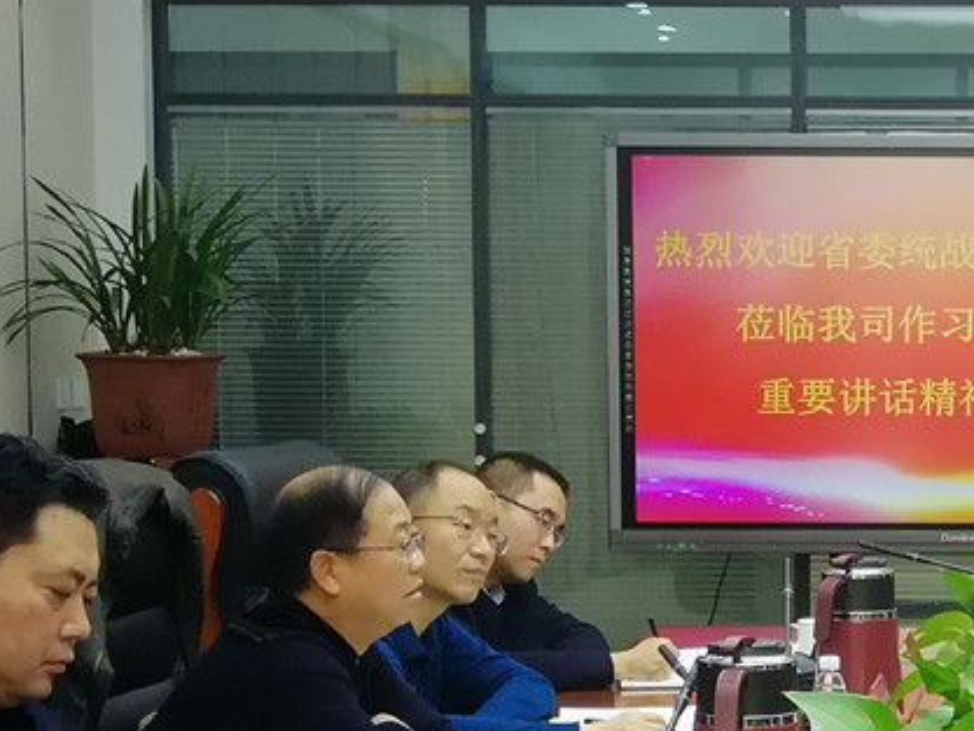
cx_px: 1036
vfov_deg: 14.9
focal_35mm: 99
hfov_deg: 19.1
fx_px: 2786
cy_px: 554
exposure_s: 1/50
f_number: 1.8
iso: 125
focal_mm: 3.83
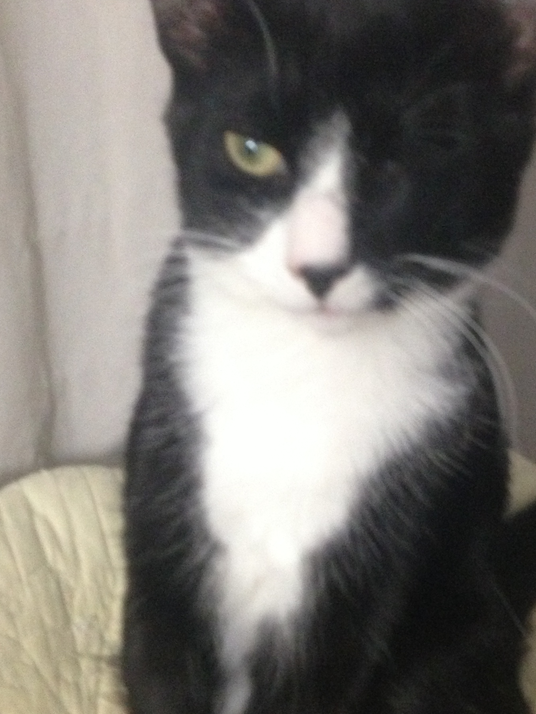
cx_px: 293
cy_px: 423
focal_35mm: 60
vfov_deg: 32.1
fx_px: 1239
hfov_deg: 24.4
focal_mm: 4.13
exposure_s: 1/15
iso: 400
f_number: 2.4
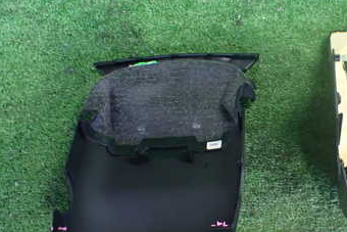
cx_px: 281
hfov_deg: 35.0
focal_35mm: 55
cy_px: 121
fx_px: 530
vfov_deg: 24.6
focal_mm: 5.4
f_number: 2.3
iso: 800
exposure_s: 1/80
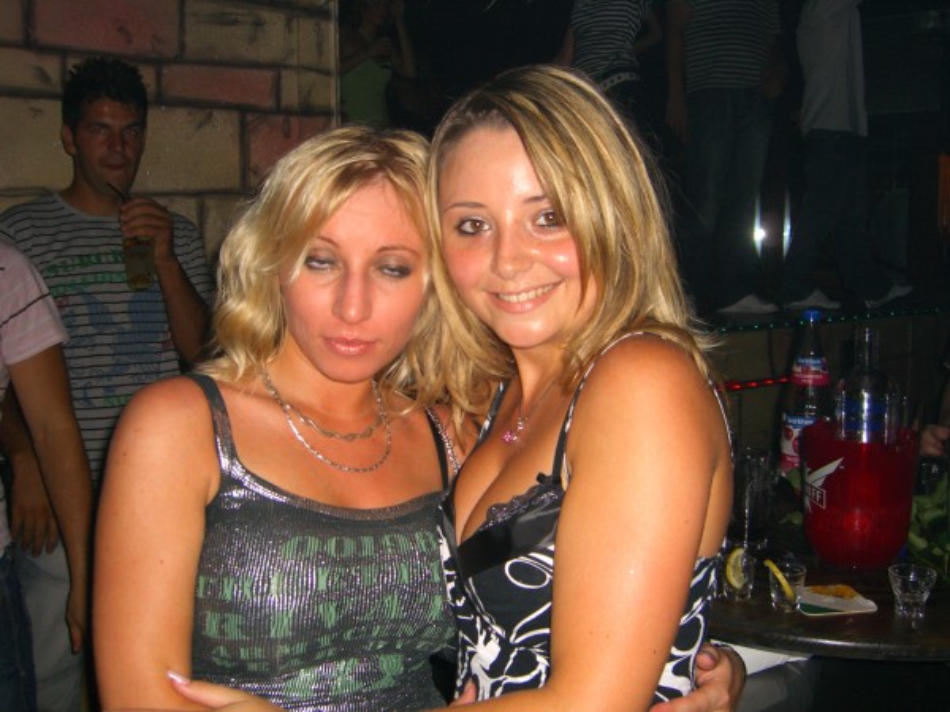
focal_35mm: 38
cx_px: 475
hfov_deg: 49.0
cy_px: 356
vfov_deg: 37.7
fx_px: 1043
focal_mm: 7.9
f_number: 2.8
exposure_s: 1/60
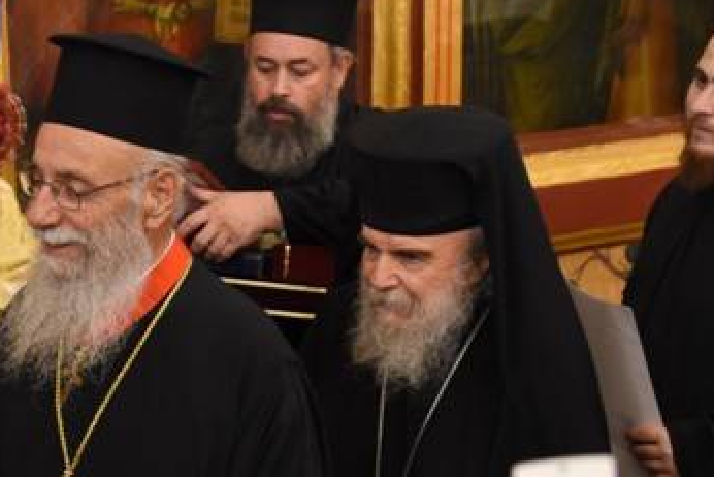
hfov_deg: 20.2
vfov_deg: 14.0
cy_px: 401
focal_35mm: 97
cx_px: -39
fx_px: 1925
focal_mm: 28
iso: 1600
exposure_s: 1/125
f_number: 2.8
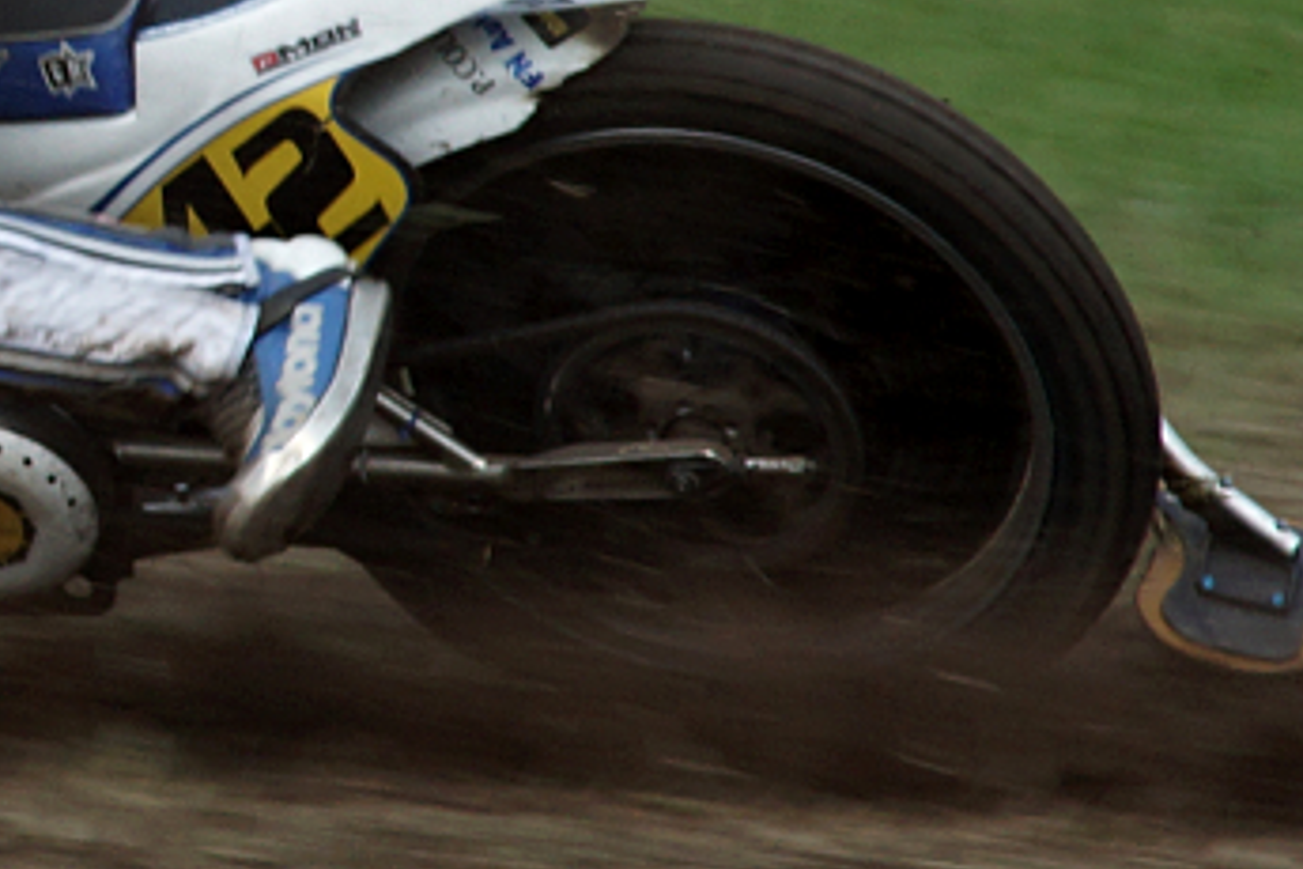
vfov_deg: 1.3
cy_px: 64
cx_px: -412
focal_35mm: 1044
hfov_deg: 2.0
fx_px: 37784
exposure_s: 1/320
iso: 160
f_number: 8
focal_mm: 200
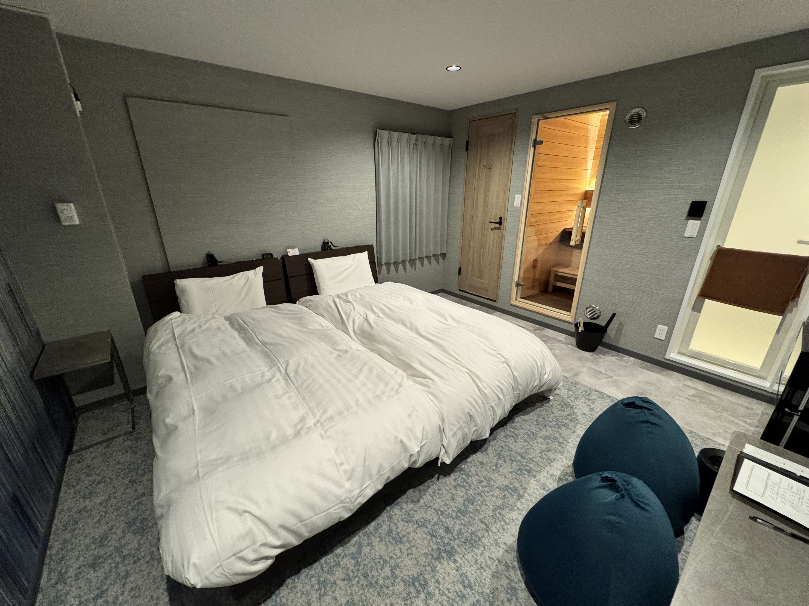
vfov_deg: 85.7
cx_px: 404
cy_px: 303
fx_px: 327
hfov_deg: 102.1
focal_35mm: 14
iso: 500
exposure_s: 1/60
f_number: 2.2
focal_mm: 2.22
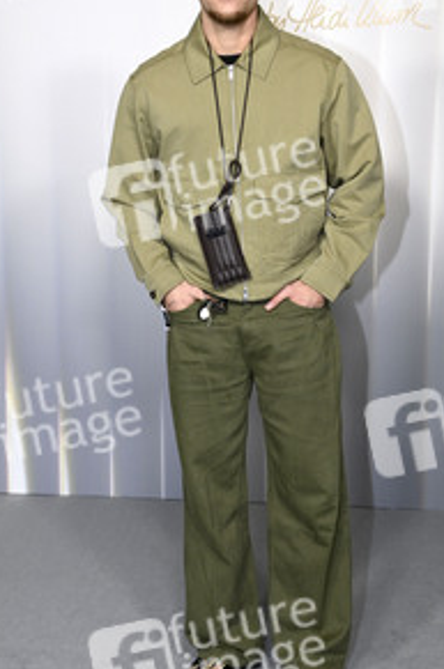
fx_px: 1225
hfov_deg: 20.5
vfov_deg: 30.5
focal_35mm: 66
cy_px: 308
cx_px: 274
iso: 1000
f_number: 5.6
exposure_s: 1/250
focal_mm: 48
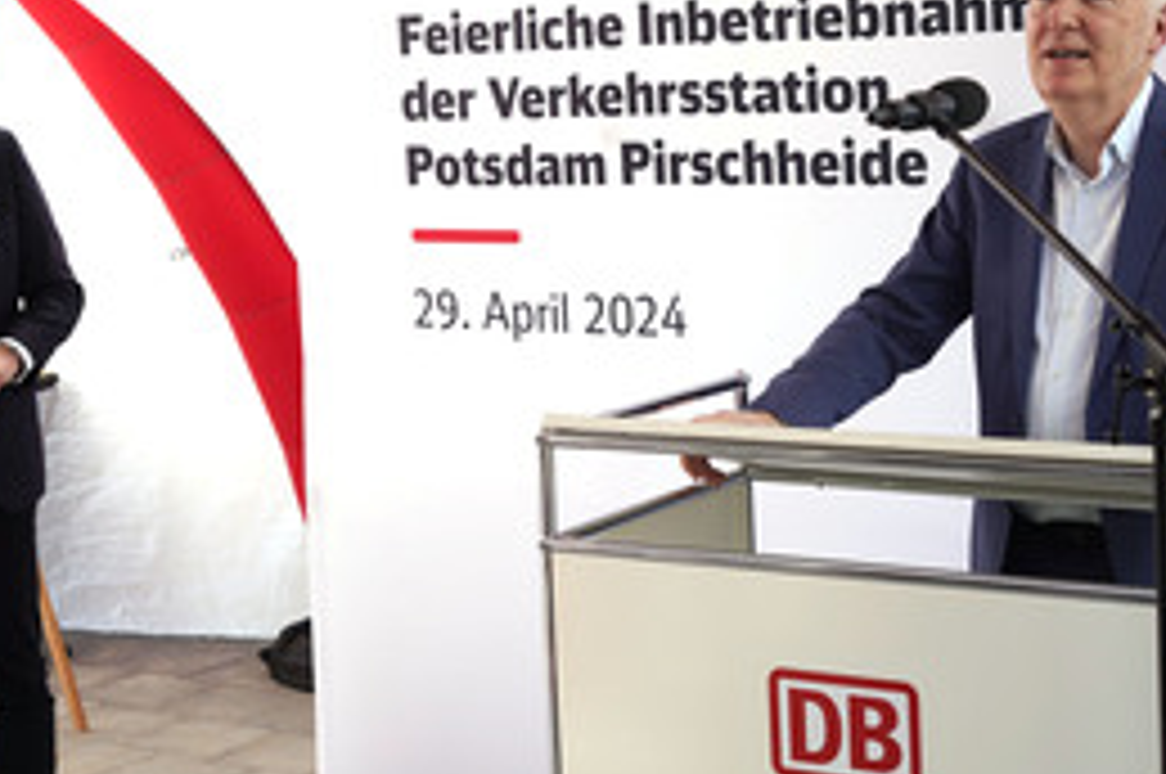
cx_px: 376
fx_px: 2200
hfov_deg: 29.5
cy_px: 216
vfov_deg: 19.9
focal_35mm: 68
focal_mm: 39
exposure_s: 1/200
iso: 160
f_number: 4.5
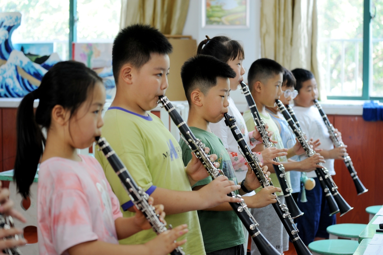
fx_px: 850
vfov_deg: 17.0
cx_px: 192
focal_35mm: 80
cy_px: 128
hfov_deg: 25.4
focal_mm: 80
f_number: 4
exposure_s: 1/50
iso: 500
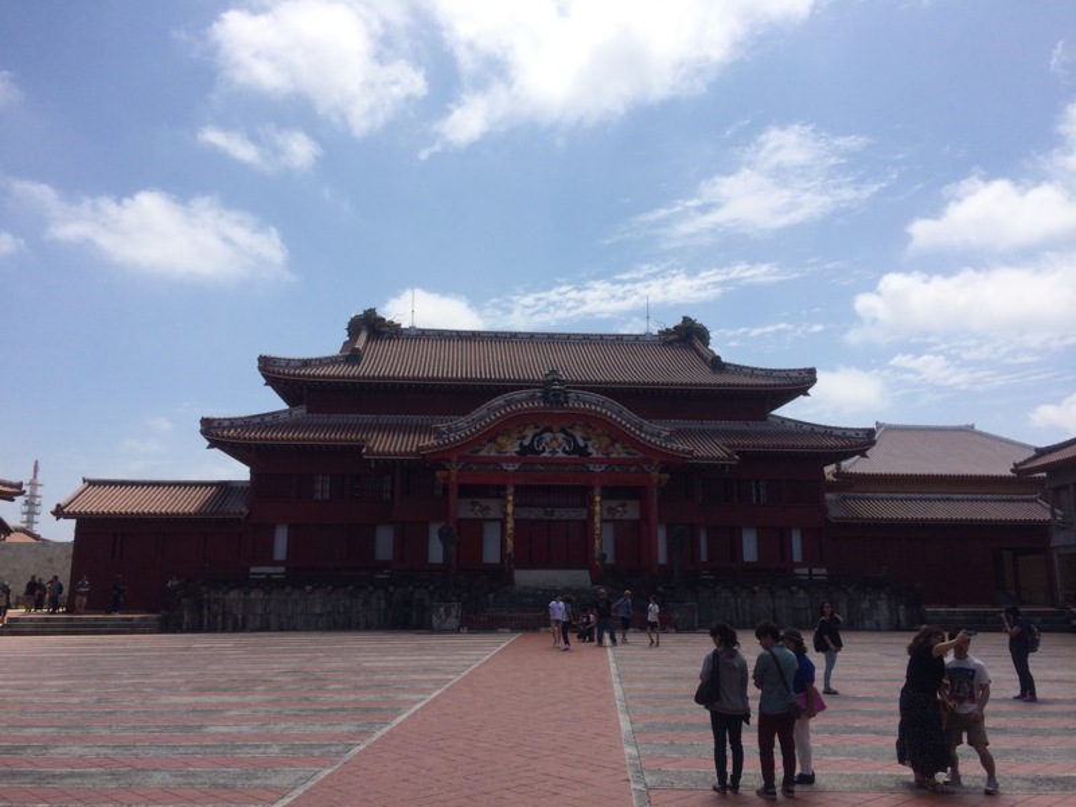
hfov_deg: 60.0
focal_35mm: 30
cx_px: 538
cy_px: 404
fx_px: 933
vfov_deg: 46.8
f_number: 2.2
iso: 40
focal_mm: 4.12
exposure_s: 1/4115
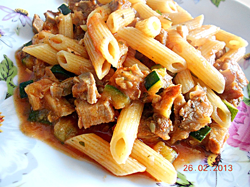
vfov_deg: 48.2
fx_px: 209
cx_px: 125
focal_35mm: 29
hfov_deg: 61.7
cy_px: 94
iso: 400
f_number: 3.4
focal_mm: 5.3
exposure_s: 1/8
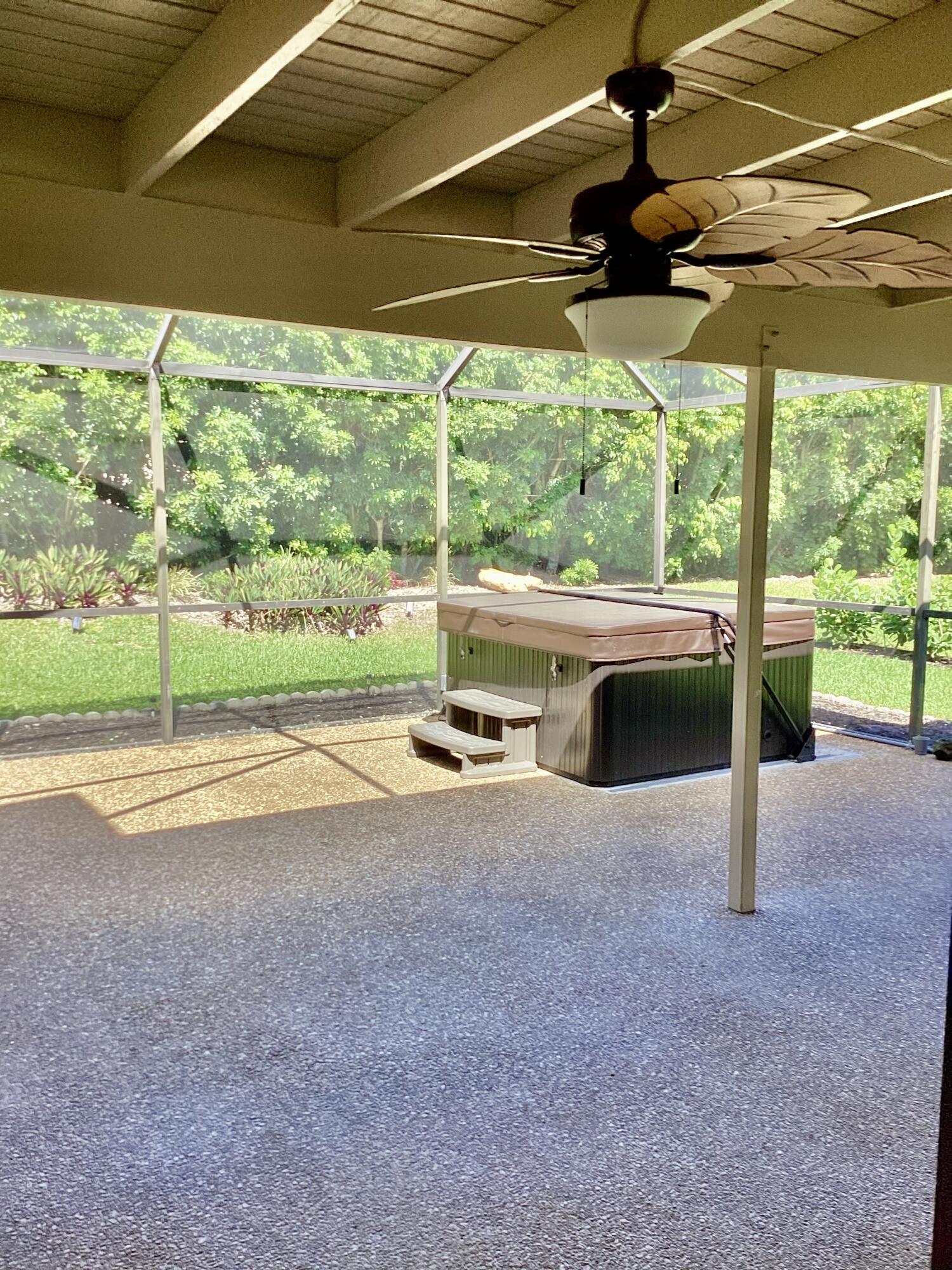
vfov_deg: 58.4
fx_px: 1137
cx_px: 476
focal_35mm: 31
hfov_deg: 45.4
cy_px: 635
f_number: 2.4
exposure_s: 1/109
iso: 25
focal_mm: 3.3
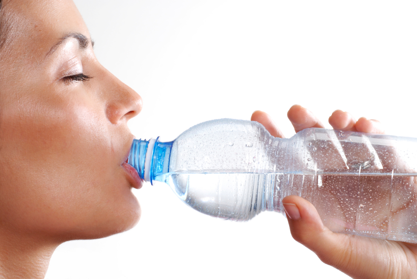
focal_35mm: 105
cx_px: 208
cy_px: 140
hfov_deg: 19.4
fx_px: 1218
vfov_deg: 13.1
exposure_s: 1/60
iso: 100
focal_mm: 70
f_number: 25
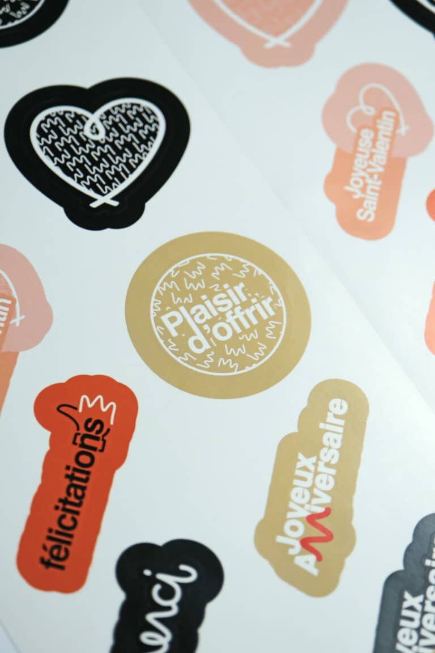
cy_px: 326
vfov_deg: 23.1
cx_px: 218
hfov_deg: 15.5
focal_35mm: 88
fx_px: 1595
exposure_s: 1/85
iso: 125
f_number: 4
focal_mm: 58.6
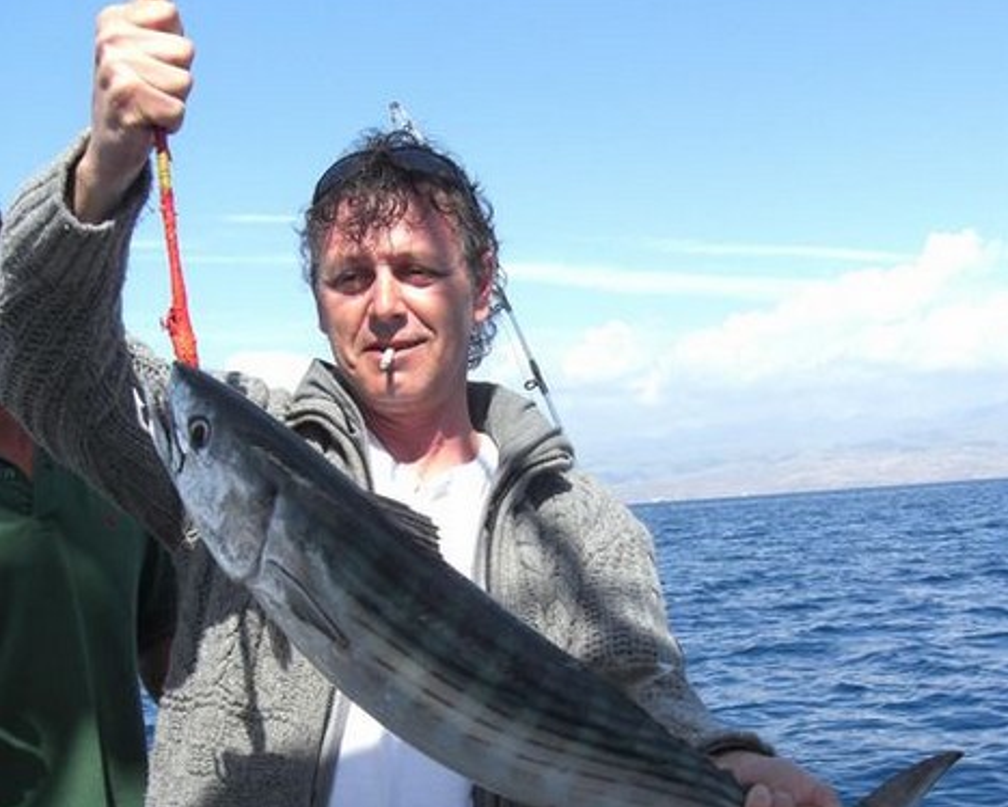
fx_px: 1492
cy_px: 626
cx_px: 507
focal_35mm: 50
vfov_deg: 29.7
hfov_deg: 37.3
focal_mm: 7.9
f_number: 4
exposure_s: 1/500
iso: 80
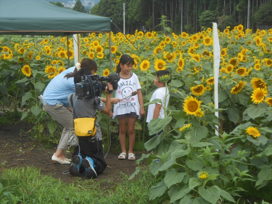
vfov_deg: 15.9
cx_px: 136
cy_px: 102
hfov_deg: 21.1
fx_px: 731
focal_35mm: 93
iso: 80
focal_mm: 16.5
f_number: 4.6
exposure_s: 1/320
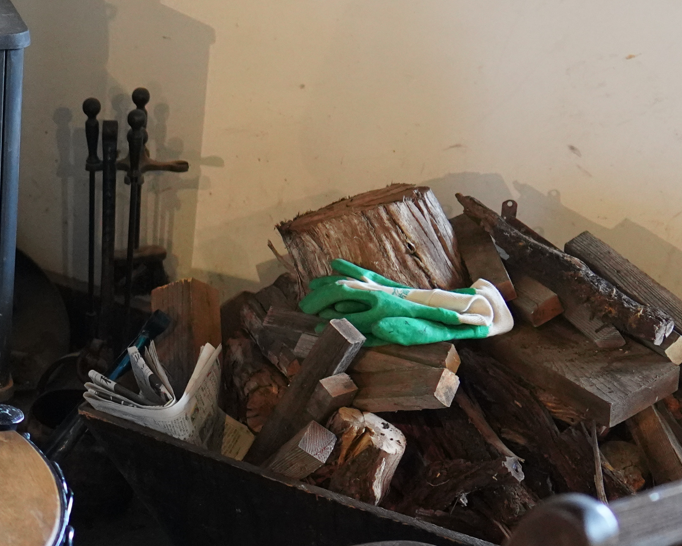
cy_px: 244
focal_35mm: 83
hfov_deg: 21.3
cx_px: -149
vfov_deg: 18.5
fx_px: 1676
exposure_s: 1/160
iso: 3200
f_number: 2
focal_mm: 24
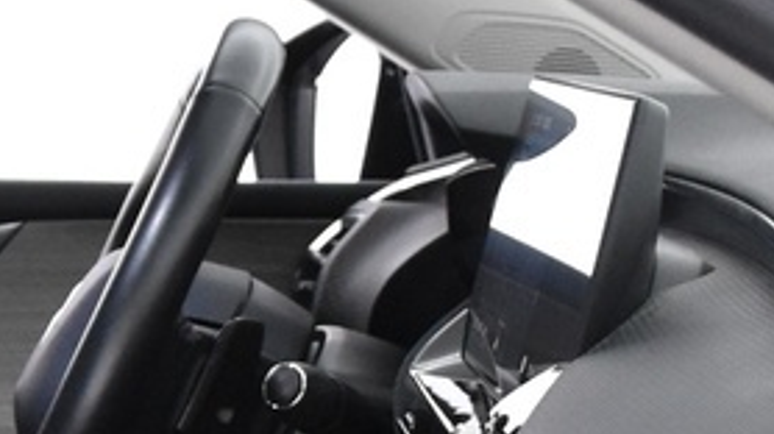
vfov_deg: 7.0
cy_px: 918
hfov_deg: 12.1
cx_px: -557
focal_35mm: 165
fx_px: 3384
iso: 2000
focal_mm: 18
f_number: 3.5
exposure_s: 1/30
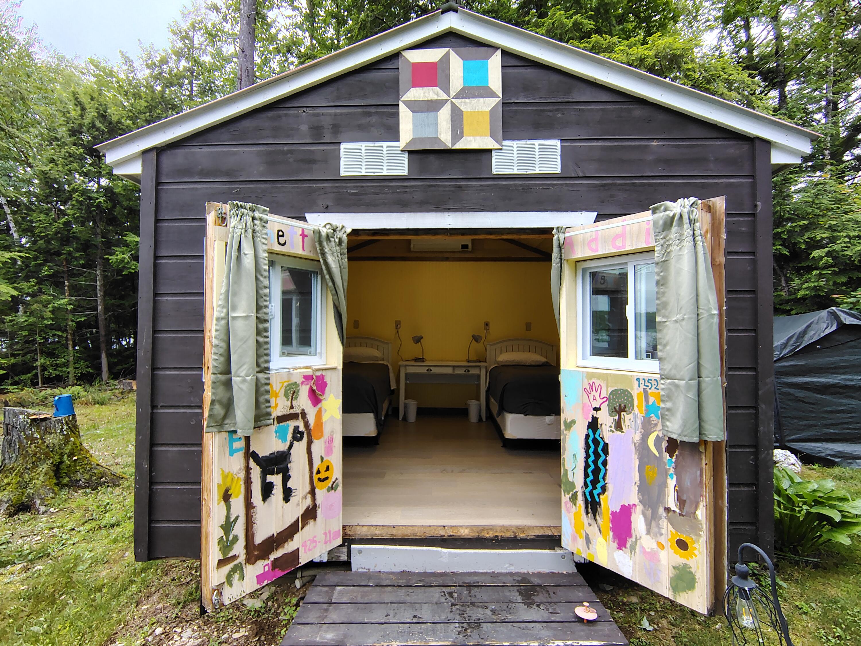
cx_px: 430
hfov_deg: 94.5
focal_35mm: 16
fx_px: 398
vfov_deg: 78.1
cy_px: 323
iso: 119
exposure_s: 1/120
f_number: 2.2
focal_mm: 2.13
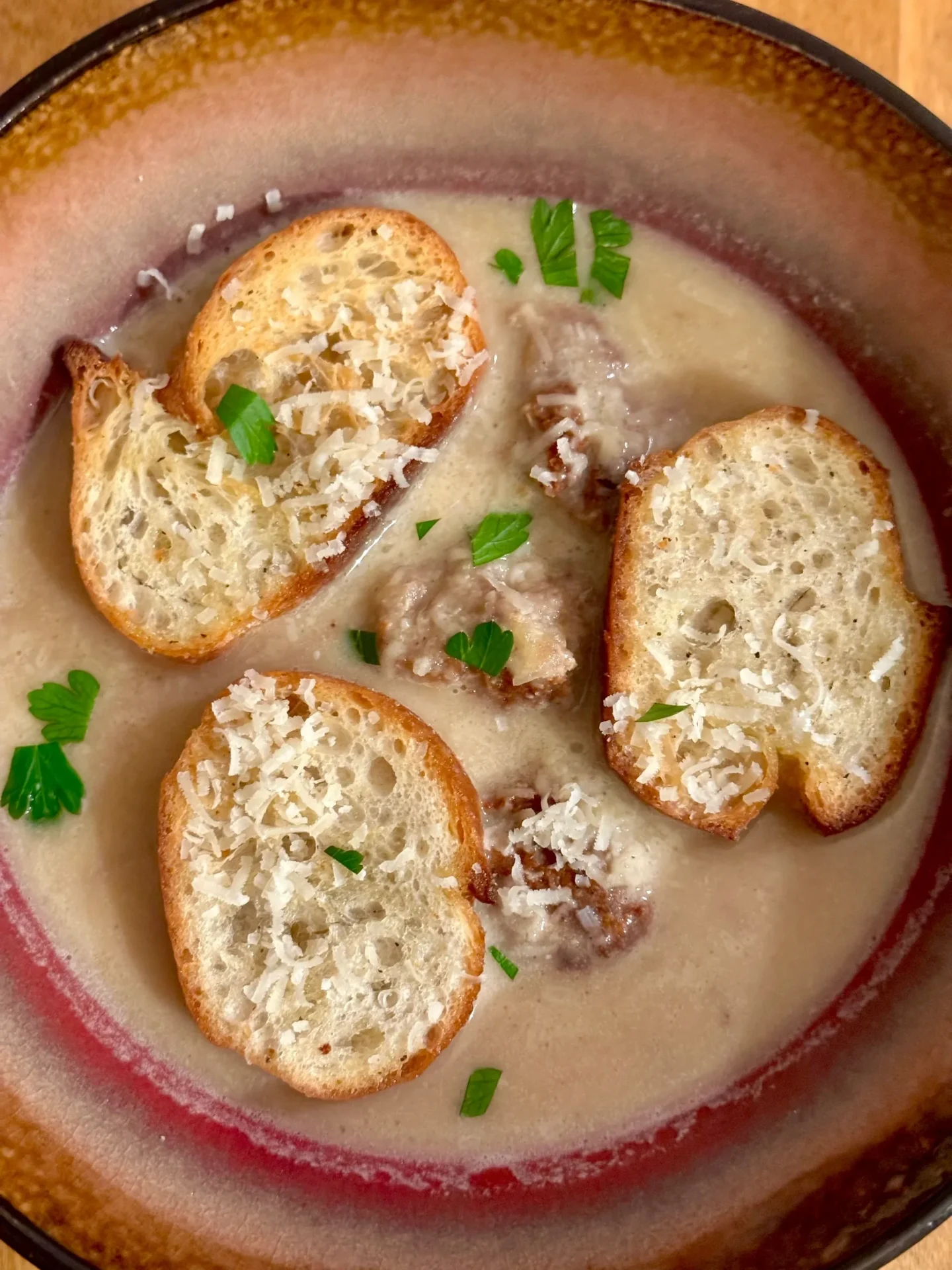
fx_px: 1760
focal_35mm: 48
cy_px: 635
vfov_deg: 39.7
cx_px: 476
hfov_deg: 30.3
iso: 500
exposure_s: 1/30
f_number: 1.78
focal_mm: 6.76
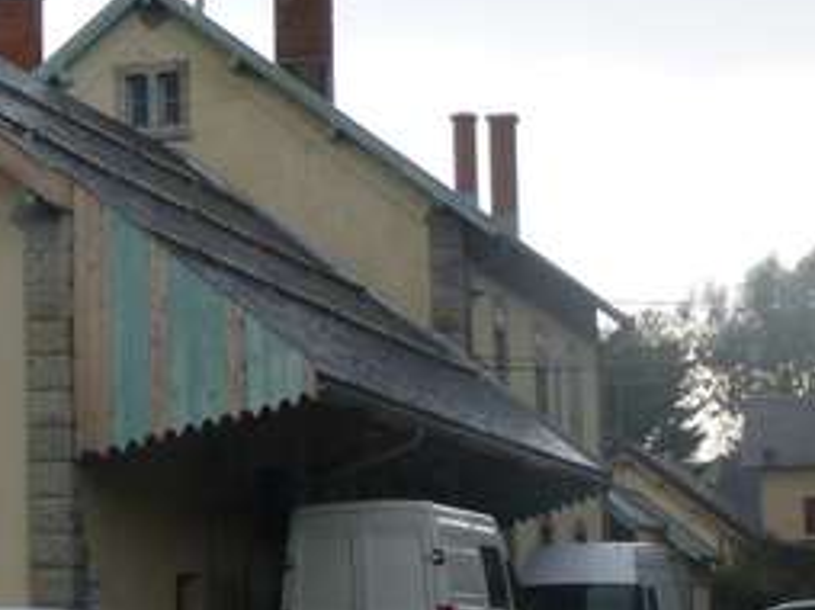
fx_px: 2776
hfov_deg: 16.4
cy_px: 308
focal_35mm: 118
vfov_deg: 12.5
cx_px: -3
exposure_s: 1/100
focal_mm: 6.9
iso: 100
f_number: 3.7
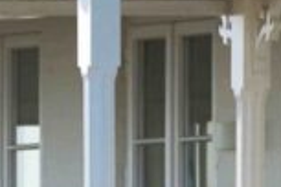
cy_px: 212
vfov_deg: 1.2
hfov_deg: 1.8
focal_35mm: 1158
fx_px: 9038
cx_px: -453
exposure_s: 1/1000
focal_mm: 175
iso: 100
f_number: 5.6
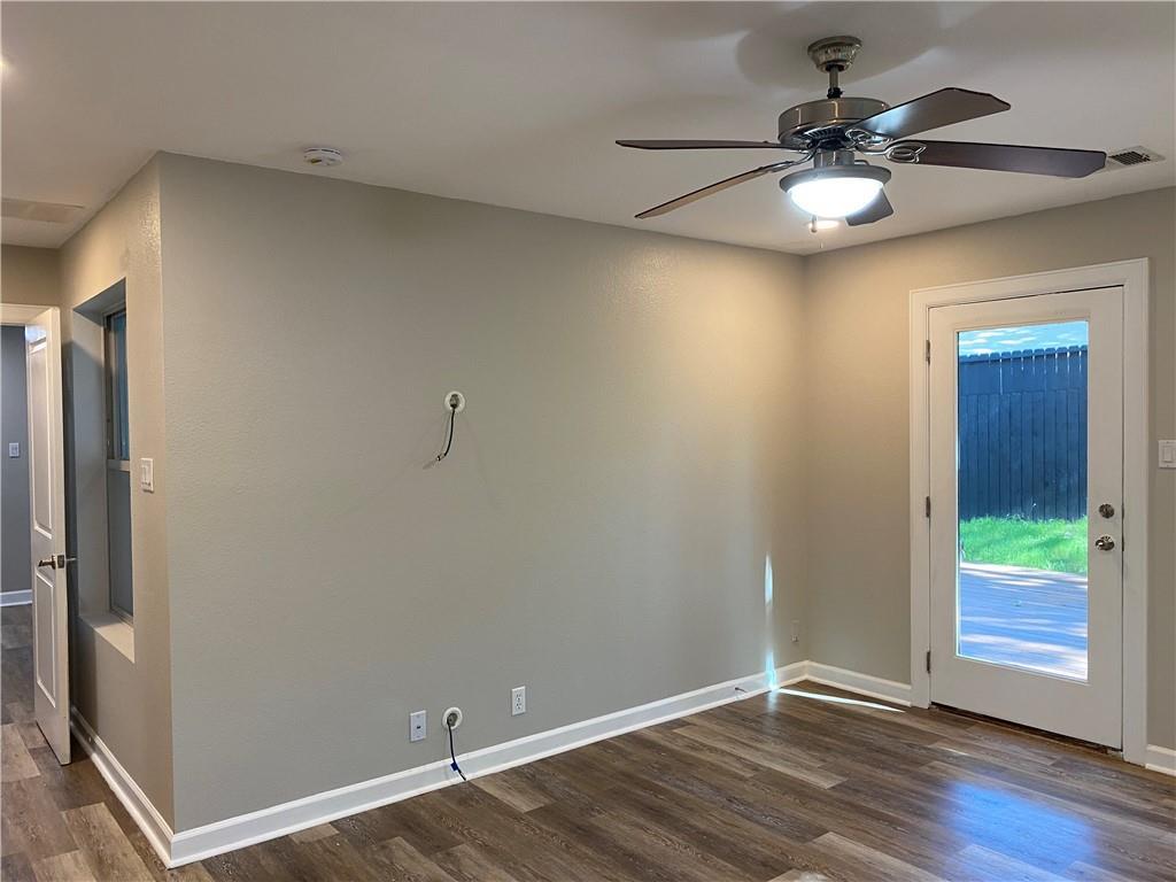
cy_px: 441
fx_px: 883
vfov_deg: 53.1
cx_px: 588
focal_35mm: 26
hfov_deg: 67.3
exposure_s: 1/60
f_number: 1.8
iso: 80
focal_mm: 4.25
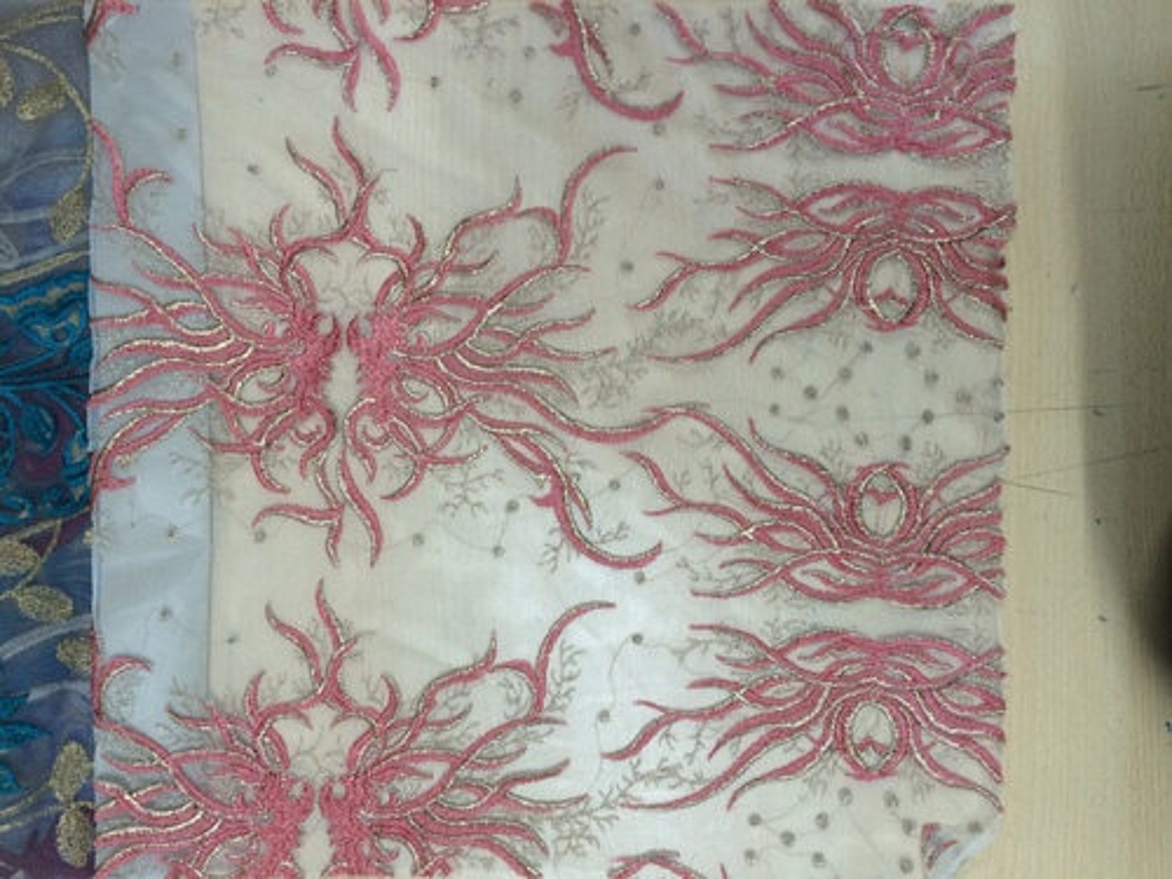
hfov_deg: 61.7
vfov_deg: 48.2
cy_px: 440
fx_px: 982
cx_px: 586
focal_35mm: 29
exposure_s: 1/33
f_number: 2.2
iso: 160
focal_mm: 4.15
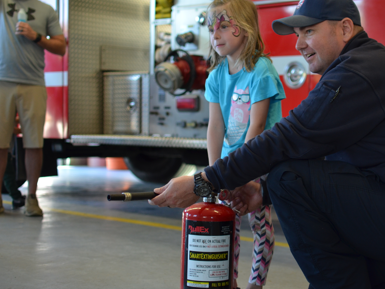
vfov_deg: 21.1
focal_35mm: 70
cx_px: 260
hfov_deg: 27.7
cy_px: 152
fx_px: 775
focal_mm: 35
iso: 400
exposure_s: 1/250
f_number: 2
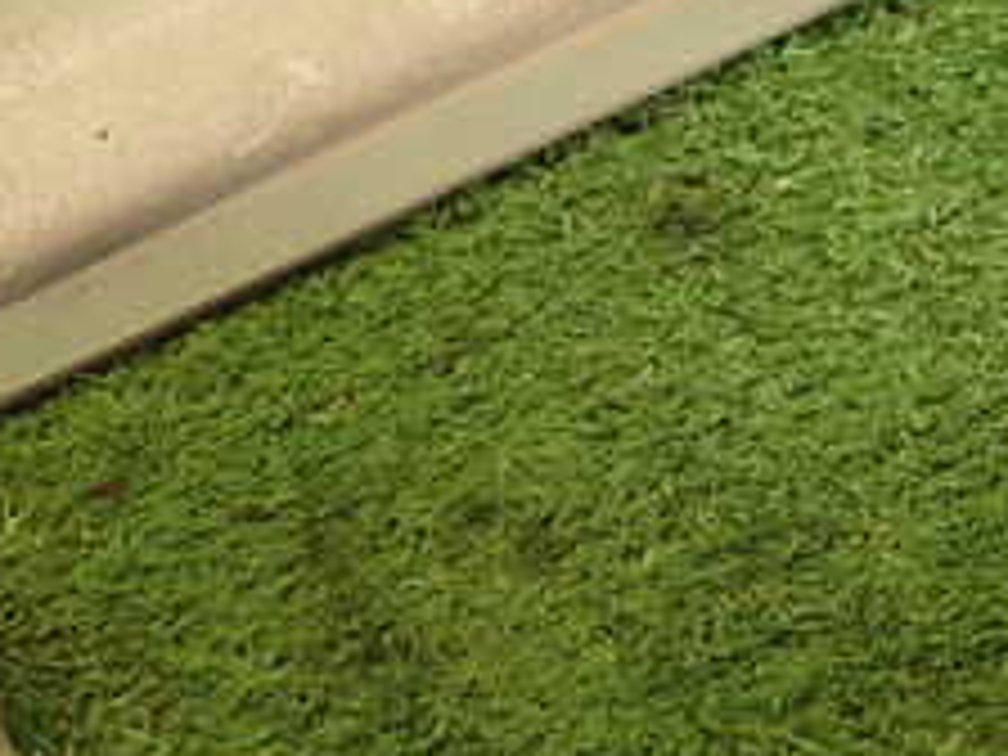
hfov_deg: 28.7
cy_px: 558
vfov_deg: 21.8
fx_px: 1951
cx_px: 702
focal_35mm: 67
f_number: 2
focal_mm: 4.5
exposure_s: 1/50
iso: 200
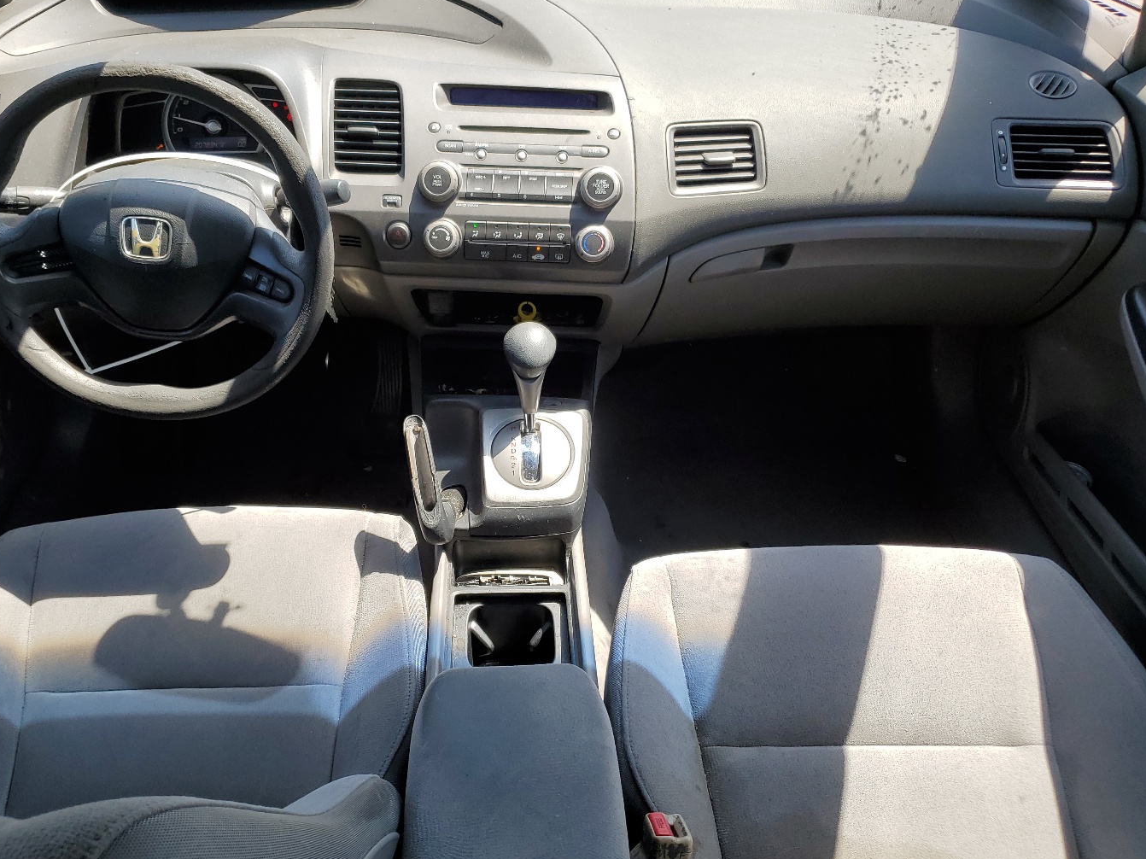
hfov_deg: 58.1
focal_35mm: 31
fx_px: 1026
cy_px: 447
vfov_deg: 45.4
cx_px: 493
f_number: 1.5
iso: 50
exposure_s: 1/588
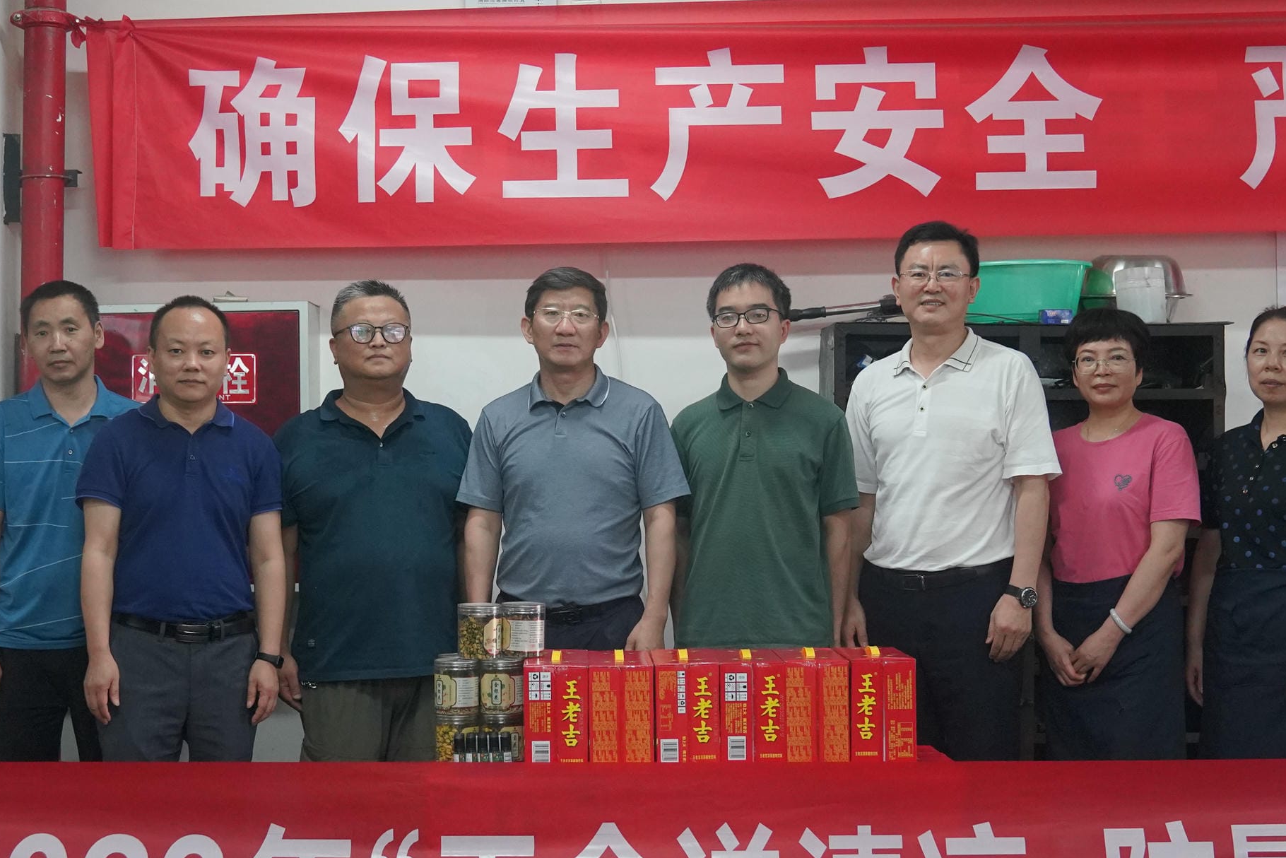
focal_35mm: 59
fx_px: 2108
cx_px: 603
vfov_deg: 23.0
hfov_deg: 33.9
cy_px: 473
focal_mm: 27
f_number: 4
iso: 3200
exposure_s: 1/160
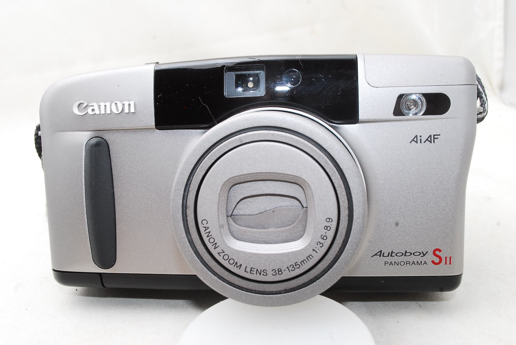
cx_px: 258
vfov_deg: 37.0
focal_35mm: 36
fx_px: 517
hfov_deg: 53.1
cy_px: 172
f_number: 13
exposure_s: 1/125
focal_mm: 24
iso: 640
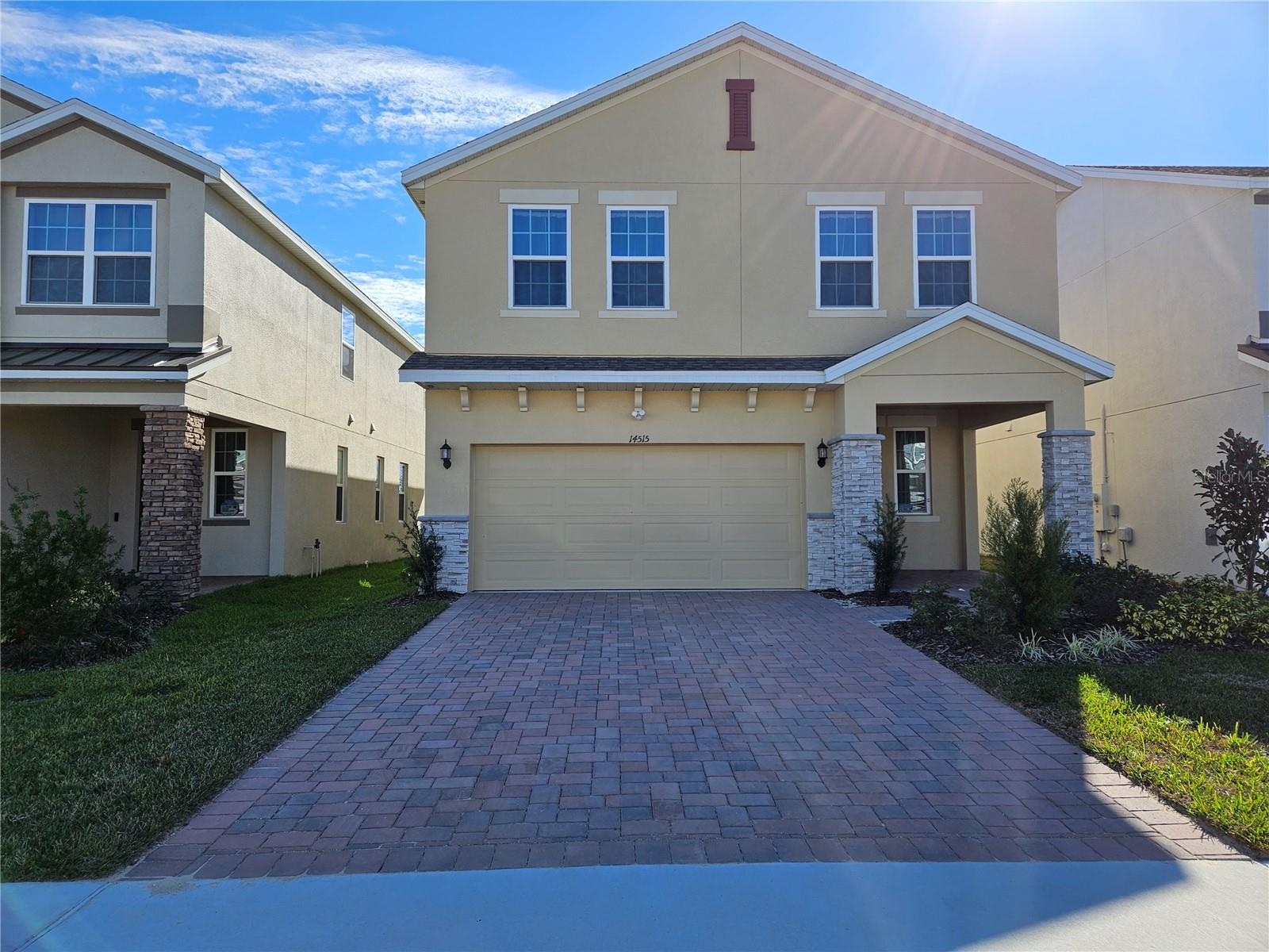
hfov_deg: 73.9
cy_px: 476
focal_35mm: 23
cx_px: 634
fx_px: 843
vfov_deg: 58.9
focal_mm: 5.4
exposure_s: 1/1580
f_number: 1.8
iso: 25
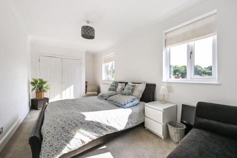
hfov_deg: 104.3
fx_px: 92
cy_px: 79
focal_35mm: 14
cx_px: 118
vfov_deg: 81.2
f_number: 9
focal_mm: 14
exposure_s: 1/20
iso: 100
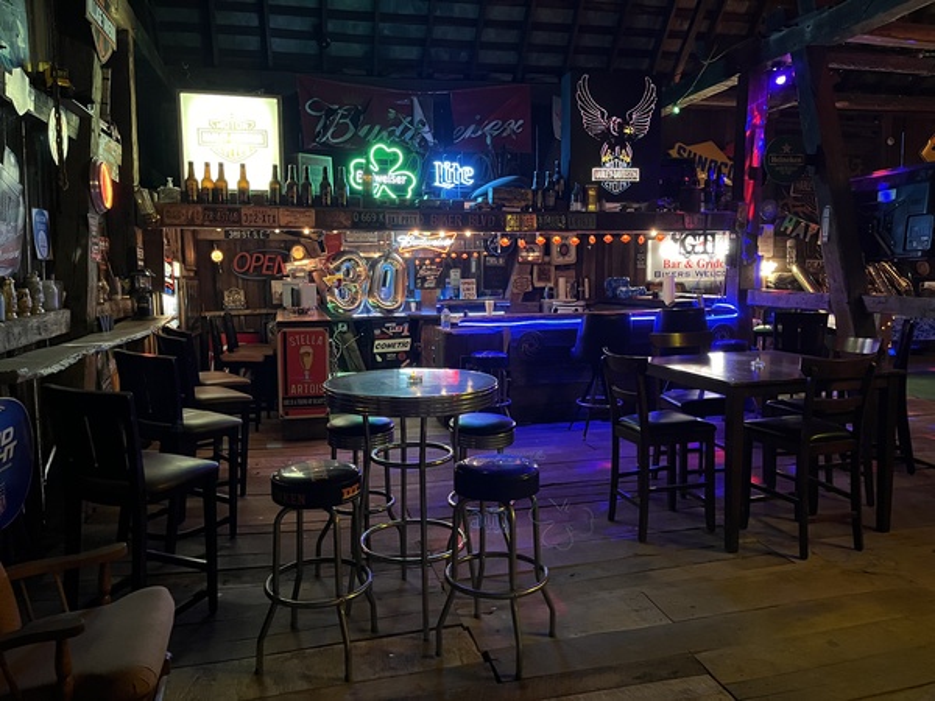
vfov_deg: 53.1
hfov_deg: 67.3
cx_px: 468
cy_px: 350
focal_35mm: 26
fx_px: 702
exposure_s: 1/30
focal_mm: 5.1
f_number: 1.6
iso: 640
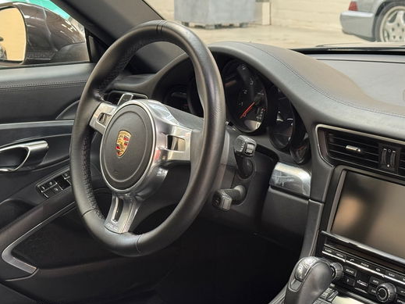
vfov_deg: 20.7
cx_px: 162
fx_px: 830
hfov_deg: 27.3
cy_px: 169
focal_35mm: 71
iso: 250
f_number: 1.78
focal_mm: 6.76
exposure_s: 1/50
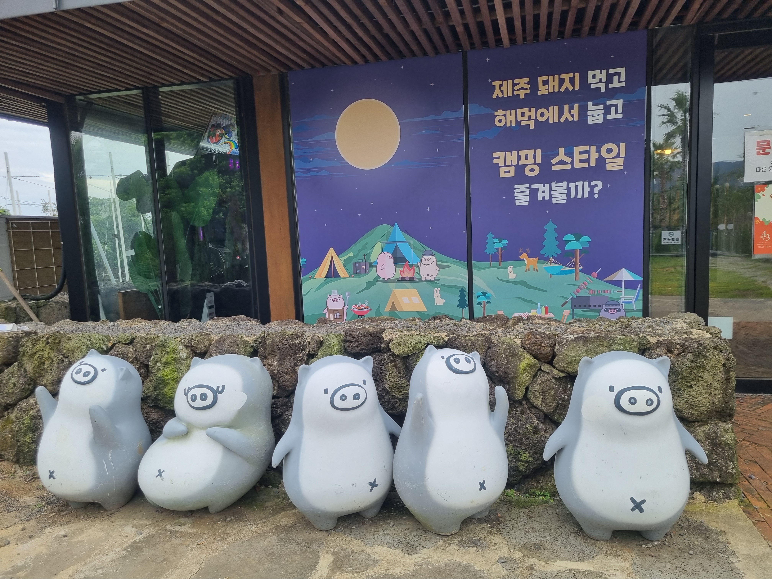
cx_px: 386
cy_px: 290
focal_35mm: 26
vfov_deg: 53.1
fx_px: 580
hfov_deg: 67.3
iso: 50
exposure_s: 1/570
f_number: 1.8
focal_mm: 5.4
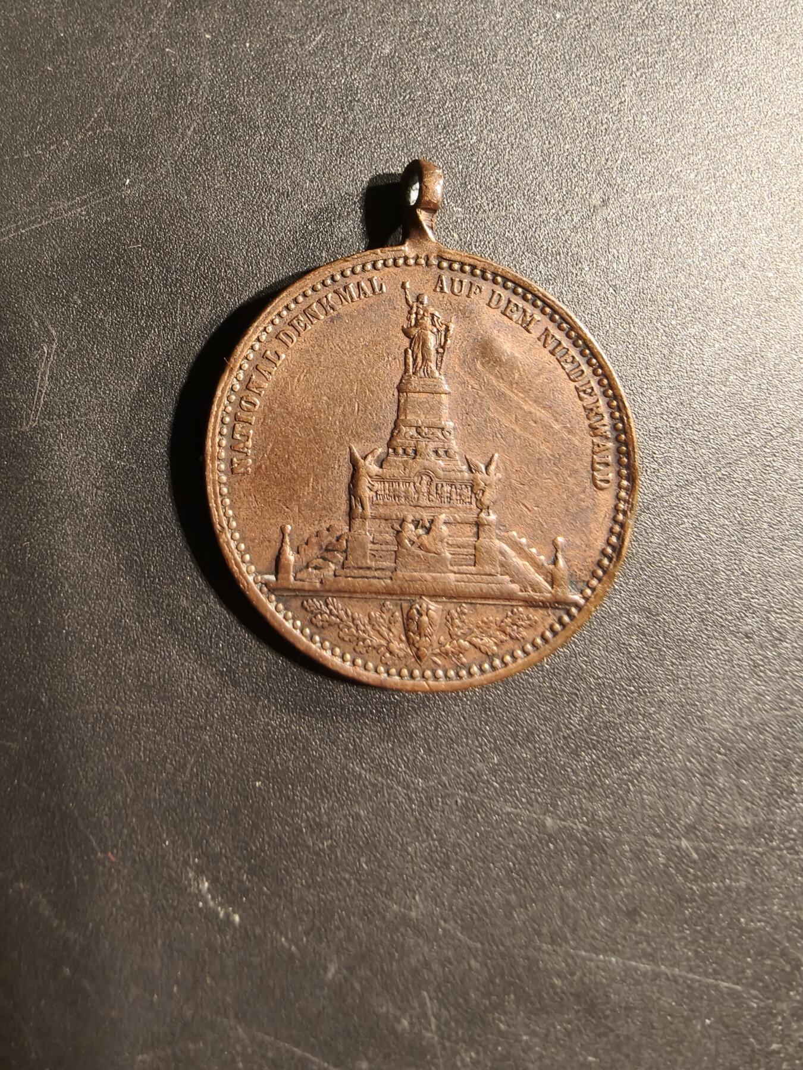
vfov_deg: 73.9
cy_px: 535
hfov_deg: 58.9
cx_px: 402
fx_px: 711
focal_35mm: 23
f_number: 2
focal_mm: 2.32
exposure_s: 1/53.6
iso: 250
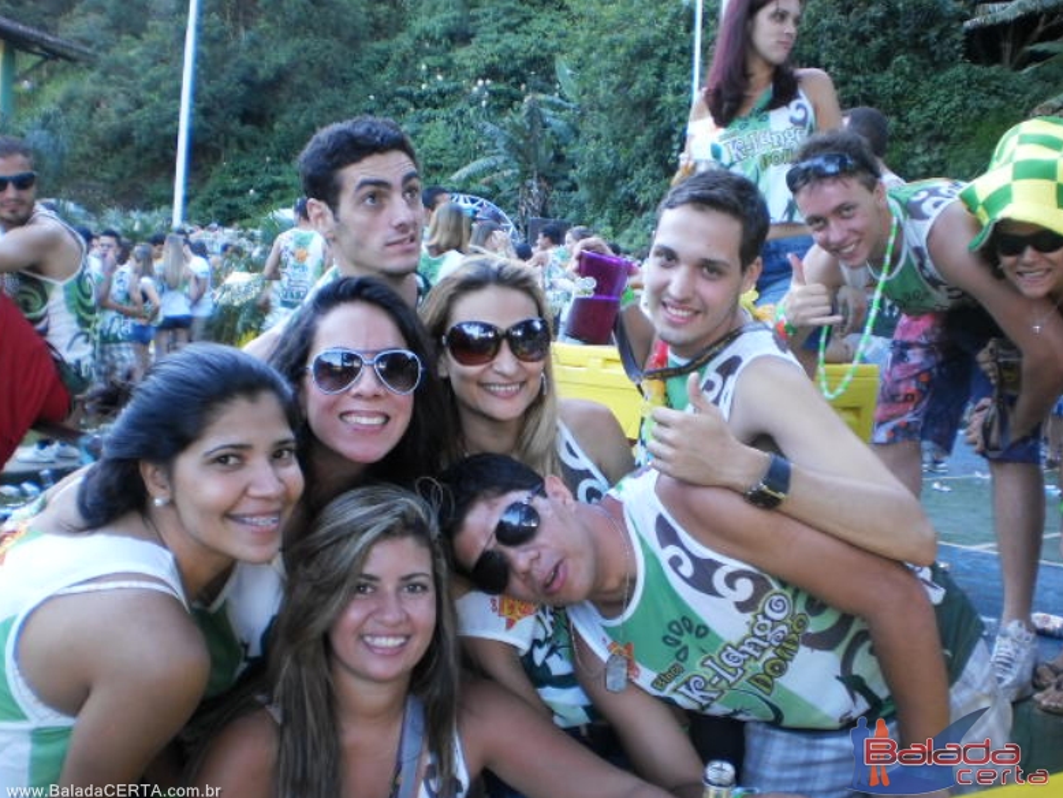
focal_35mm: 37
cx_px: 525
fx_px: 1137
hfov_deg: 50.1
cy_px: 409
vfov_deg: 38.7
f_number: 3.1
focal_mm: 6.3
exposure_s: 1/30
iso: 100
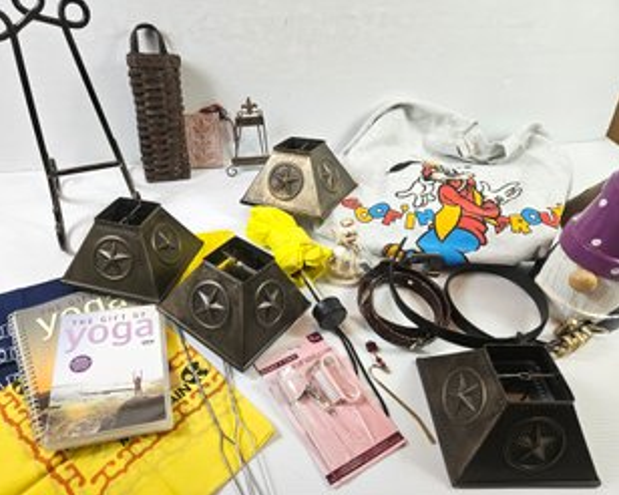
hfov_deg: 68.0
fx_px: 458
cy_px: 238
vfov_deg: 56.7
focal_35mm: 25
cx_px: 278
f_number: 1.8
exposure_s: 1/120
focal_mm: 5.4
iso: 125
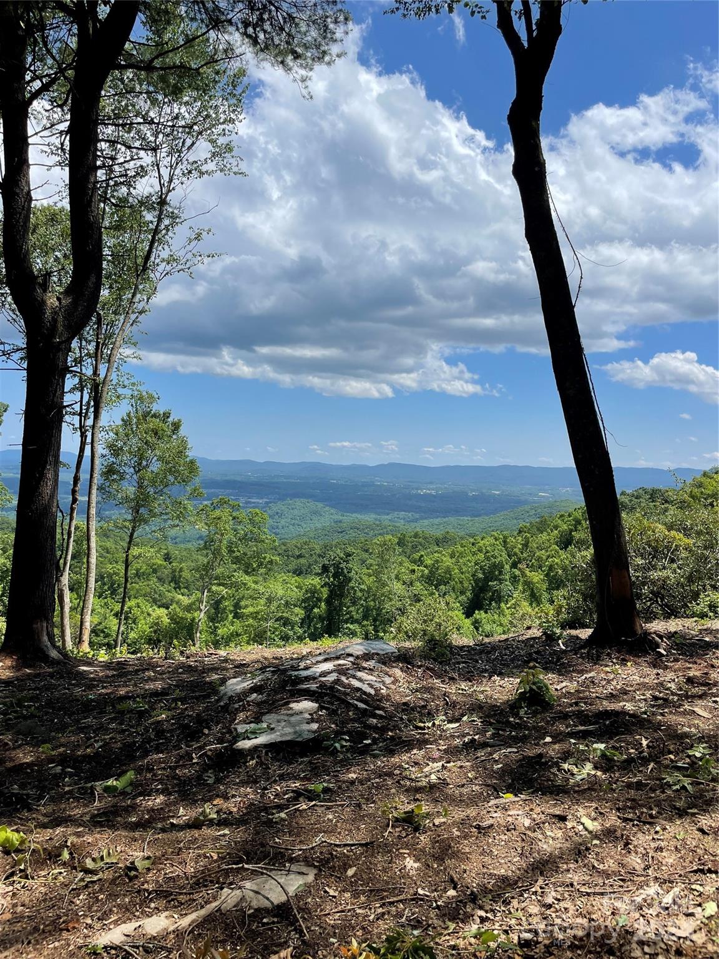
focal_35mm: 26
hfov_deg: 53.1
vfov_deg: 67.3
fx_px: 720
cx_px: 360
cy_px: 480
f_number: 1.6
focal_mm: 4.2
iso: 32
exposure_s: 1/5556
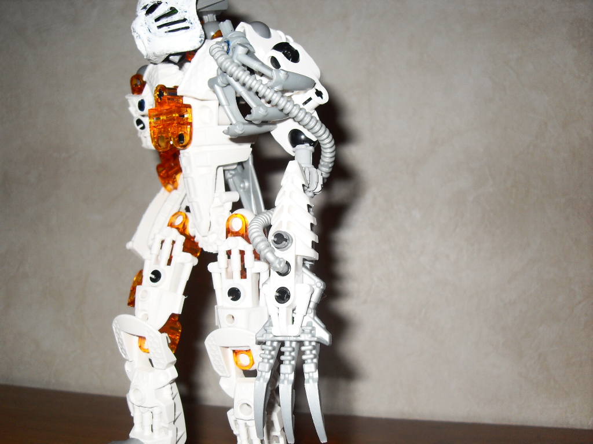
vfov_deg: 38.7
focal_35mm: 37
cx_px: 296
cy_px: 222
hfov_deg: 50.1
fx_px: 634
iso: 100
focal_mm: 6.3
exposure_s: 1/45
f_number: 2.8
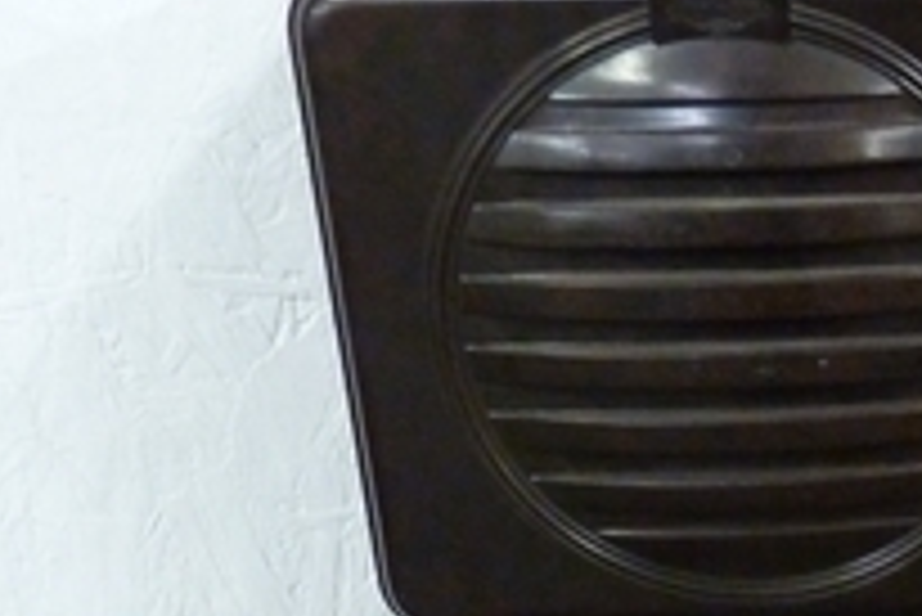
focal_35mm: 76
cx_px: 1097
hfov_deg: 24.3
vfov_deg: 17.2
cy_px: 724
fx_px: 1948
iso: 400
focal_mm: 4.1
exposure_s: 1/8
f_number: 3.3
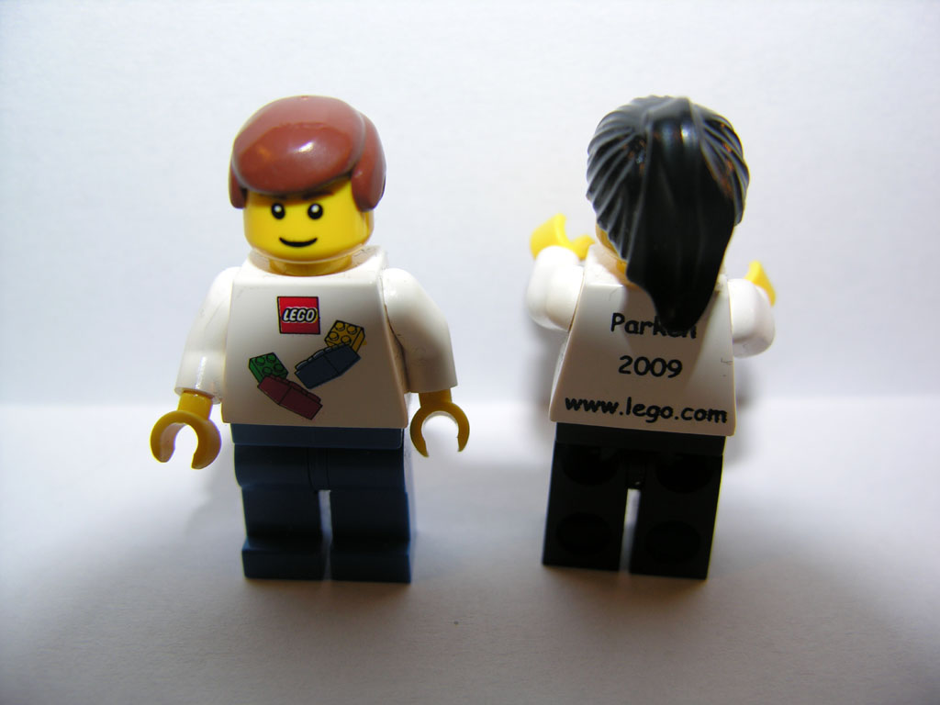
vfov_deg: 40.7
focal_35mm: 35
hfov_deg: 52.6
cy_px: 352
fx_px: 950
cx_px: 470
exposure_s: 1/60.1
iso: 50
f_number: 2.8
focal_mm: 8.9
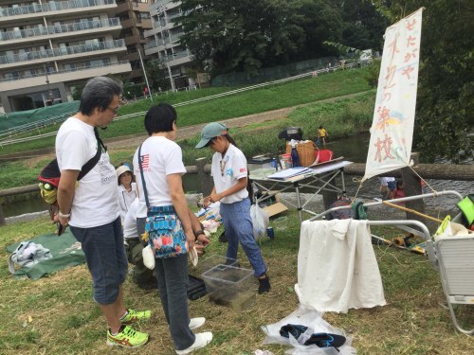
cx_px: 237
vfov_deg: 45.4
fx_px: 424
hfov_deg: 58.4
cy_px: 178
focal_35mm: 31
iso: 25
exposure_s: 1/574
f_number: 2.4
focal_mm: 3.3
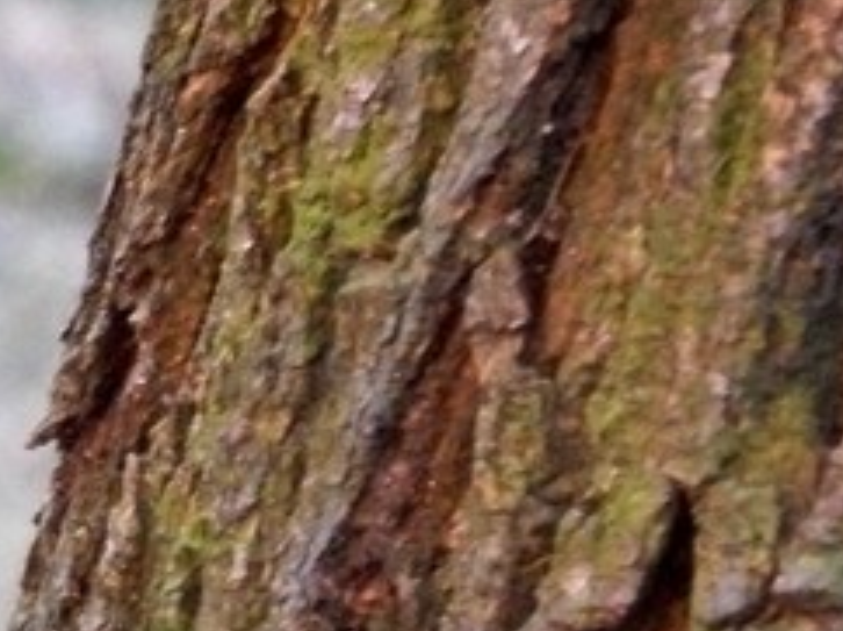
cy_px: 526
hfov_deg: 1.0
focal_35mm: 1995
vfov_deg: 0.7
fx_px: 48536
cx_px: -533
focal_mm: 107.1
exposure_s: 1/30
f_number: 5.8
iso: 200
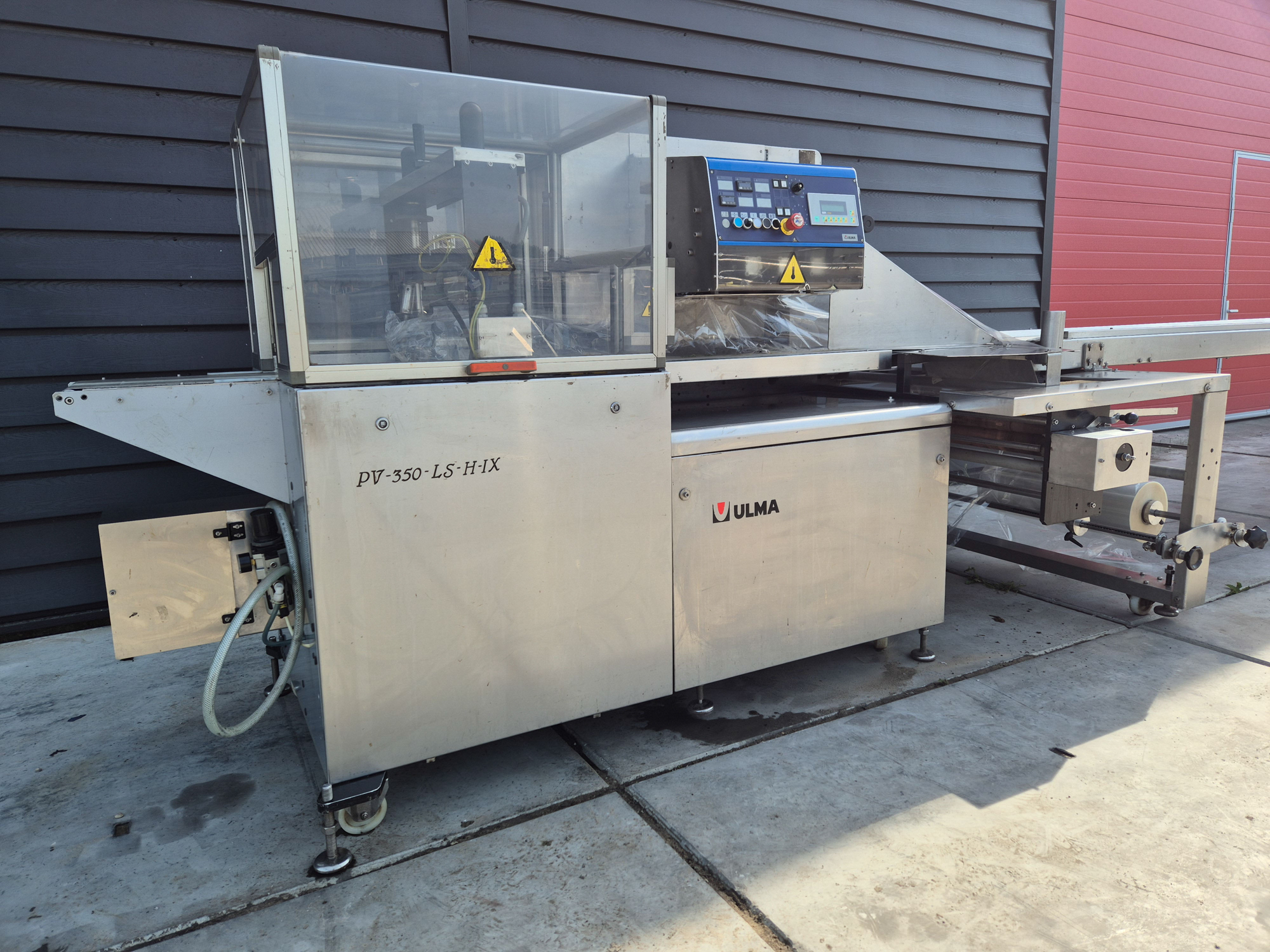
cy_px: 476
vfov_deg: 58.9
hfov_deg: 73.9
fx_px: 844
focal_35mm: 23
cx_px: 635
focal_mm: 5.4
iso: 25
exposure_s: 1/950
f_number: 1.8
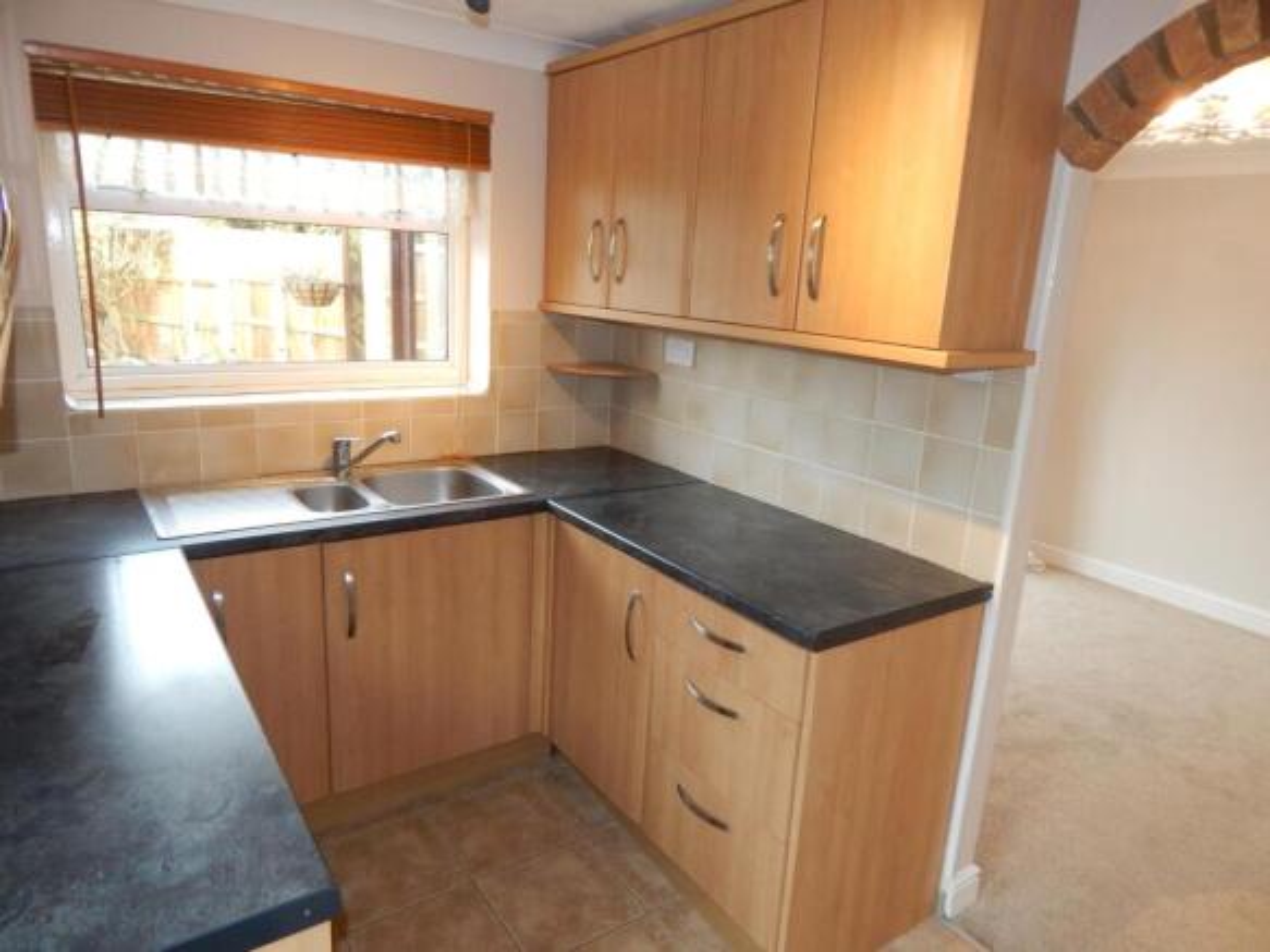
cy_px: 476
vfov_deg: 61.1
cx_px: 635
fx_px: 807
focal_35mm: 22
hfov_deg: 76.4
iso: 160
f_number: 3
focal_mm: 4
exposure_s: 1/30
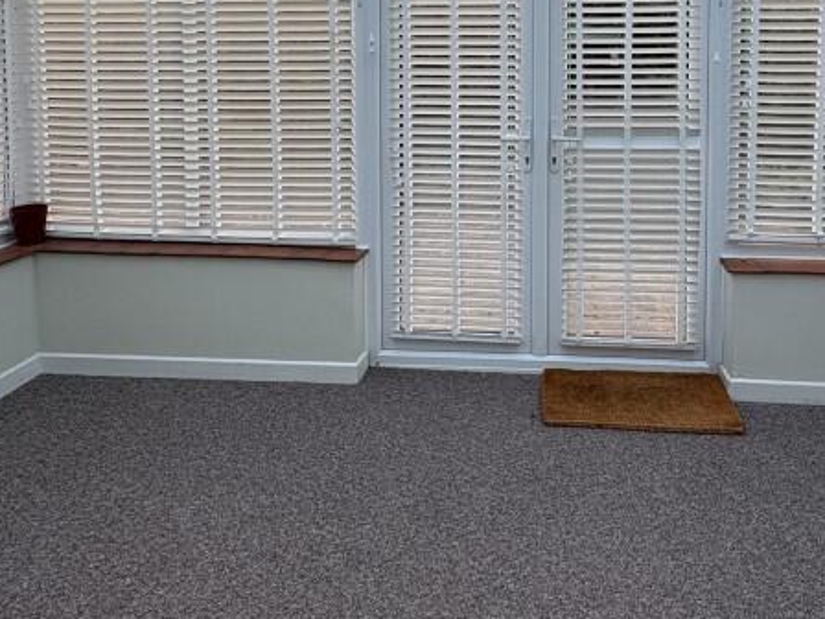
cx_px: 503
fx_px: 763
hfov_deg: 56.3
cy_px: 96
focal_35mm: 32
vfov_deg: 41.6
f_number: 2.2
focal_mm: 2.22
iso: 64
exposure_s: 1/150
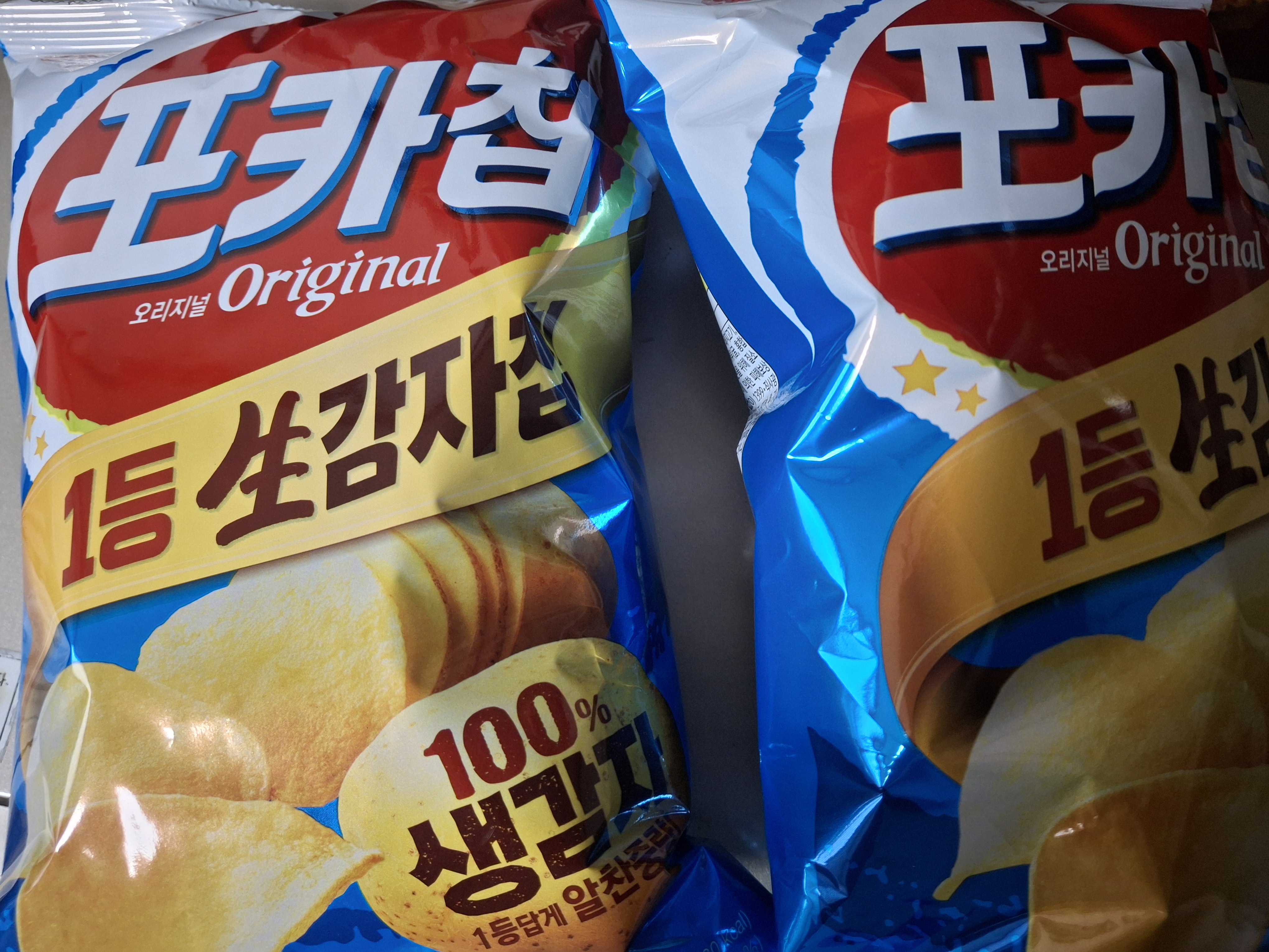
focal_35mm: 25
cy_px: 476
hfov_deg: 69.4
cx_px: 634
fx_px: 916
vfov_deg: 54.9
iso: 250
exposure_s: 1/40
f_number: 1.8
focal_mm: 4.69
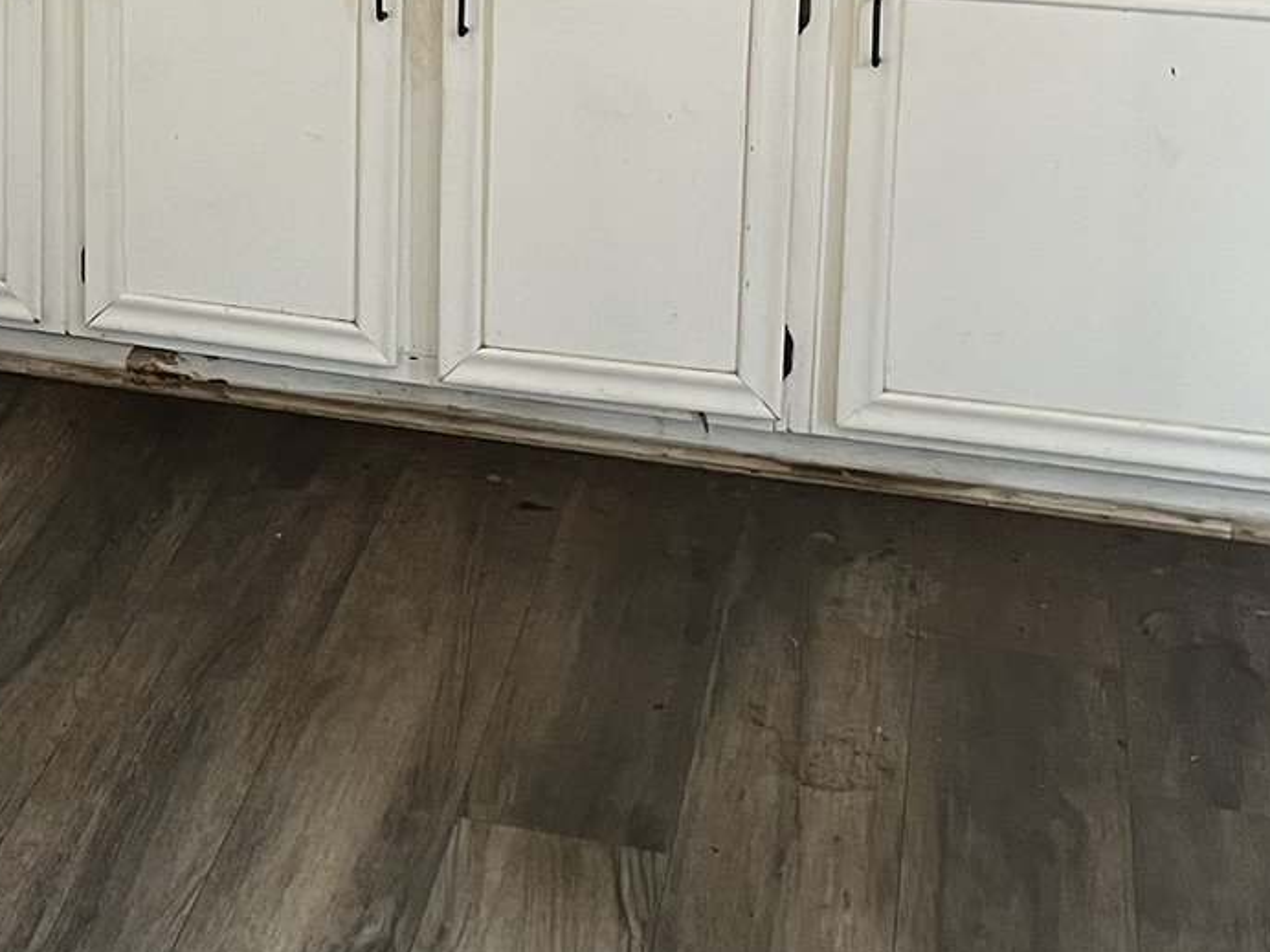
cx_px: -86
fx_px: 2825
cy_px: -139
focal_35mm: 77
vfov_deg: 18.3
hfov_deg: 23.9
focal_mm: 5.1
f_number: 1.6
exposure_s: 1/60
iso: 125
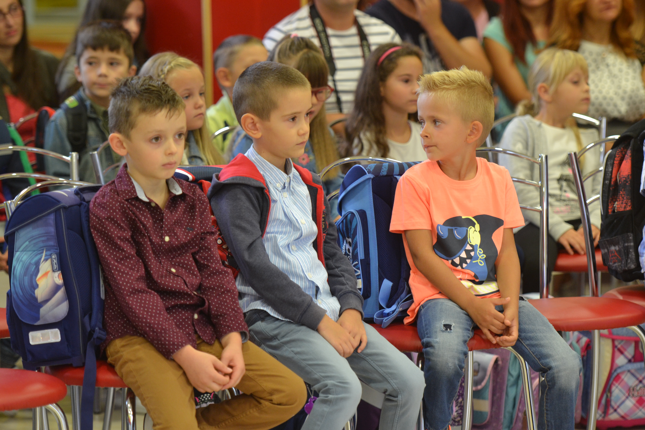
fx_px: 3278
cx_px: 322
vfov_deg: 7.5
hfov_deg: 11.2
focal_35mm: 183
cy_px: 215
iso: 720
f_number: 2.8
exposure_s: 1/60
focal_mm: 122
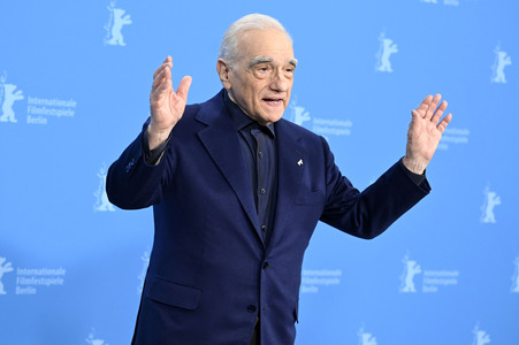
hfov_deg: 28.9
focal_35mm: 70
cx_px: 260
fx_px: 1008
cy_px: 172
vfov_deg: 19.4
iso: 3200
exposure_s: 1/640
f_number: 4
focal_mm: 70
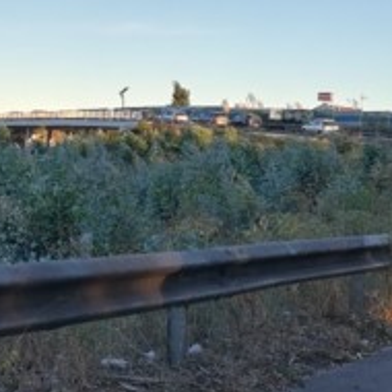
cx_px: -12
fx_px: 1102
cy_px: 187
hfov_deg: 19.5
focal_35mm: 86
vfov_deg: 20.2
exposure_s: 1/364
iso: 50
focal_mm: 3.83
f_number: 2.2
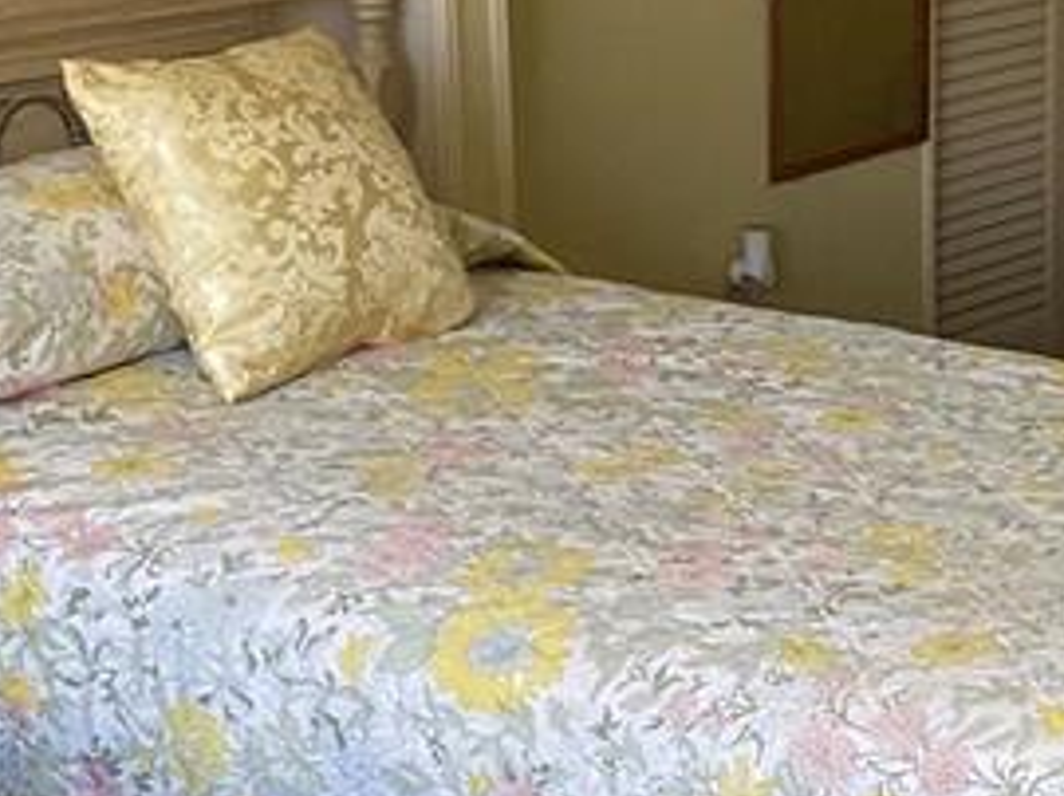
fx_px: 3378
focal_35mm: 110
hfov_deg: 17.1
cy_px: 398
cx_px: 1289
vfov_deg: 13.4
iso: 64
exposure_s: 1/60
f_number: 1.8
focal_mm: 3
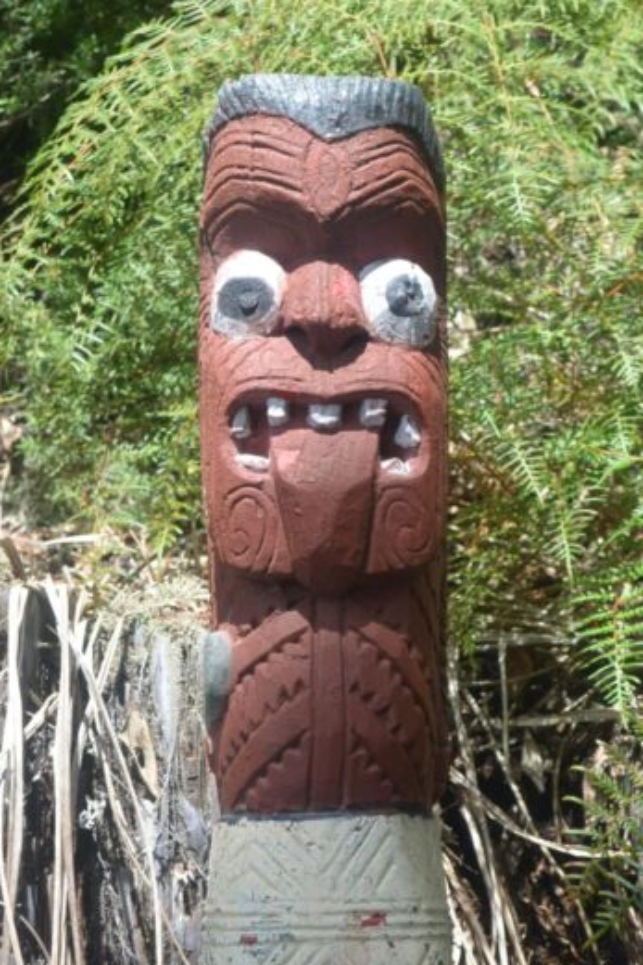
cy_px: 548
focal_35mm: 112
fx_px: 3002
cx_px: 348
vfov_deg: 18.3
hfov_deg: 12.2
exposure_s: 1/320
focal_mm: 30
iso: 160
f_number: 5.6
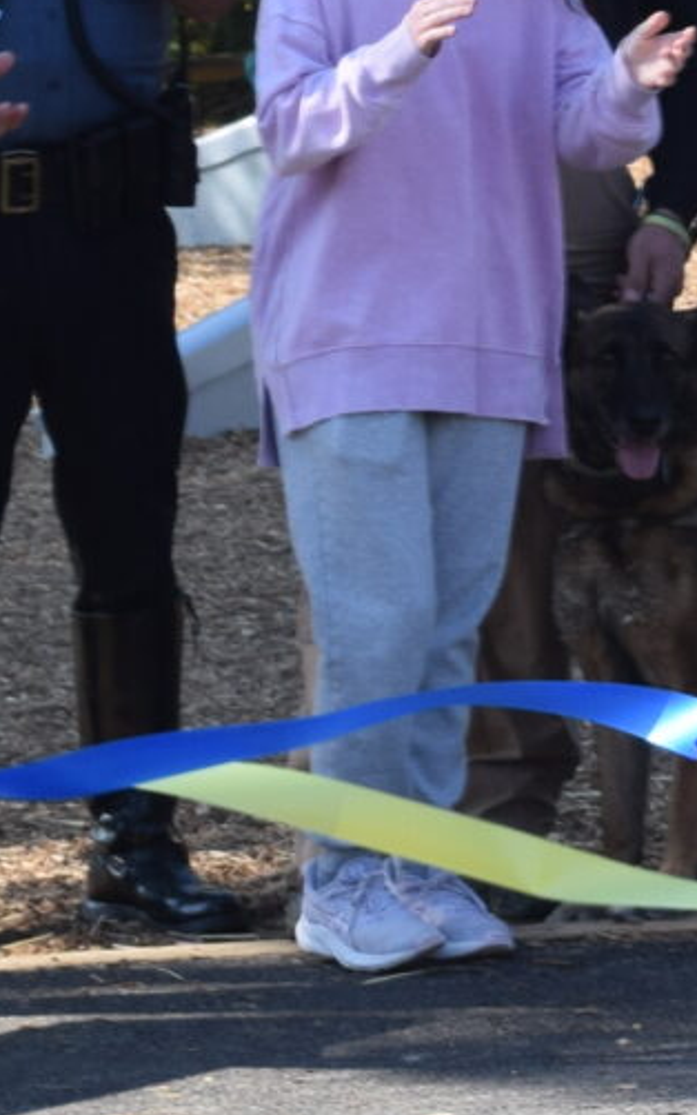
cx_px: 1840
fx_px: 8991
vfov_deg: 7.1
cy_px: 159
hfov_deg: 4.3
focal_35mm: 296
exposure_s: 1/250
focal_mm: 38
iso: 220
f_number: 8
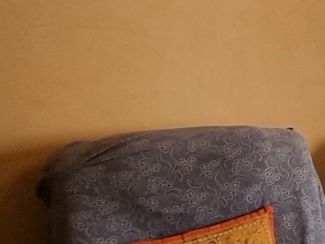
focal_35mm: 84
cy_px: 23
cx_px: 811
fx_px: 789
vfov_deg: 17.3
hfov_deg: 14.2
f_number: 2.2
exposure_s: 1/60
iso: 100
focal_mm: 2.2
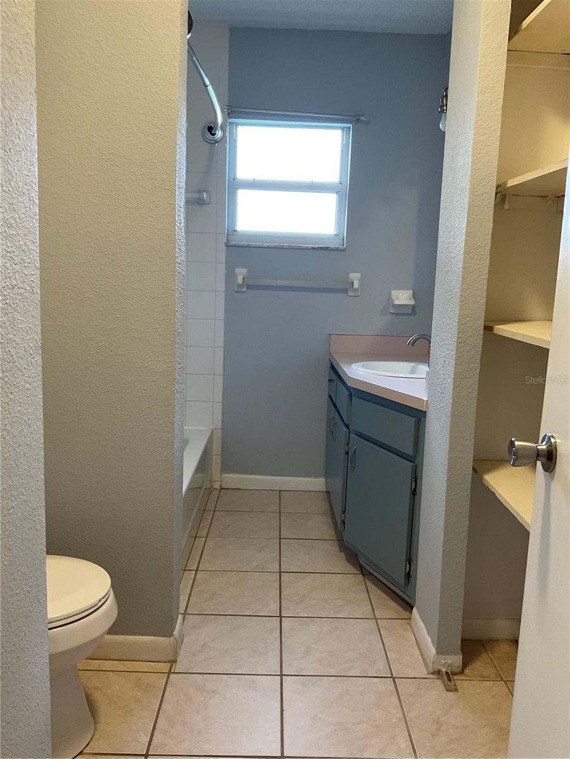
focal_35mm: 29
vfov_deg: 61.7
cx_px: 285
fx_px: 637
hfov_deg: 48.2
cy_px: 380
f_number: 1.8
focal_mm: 3
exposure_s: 1/60
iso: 100
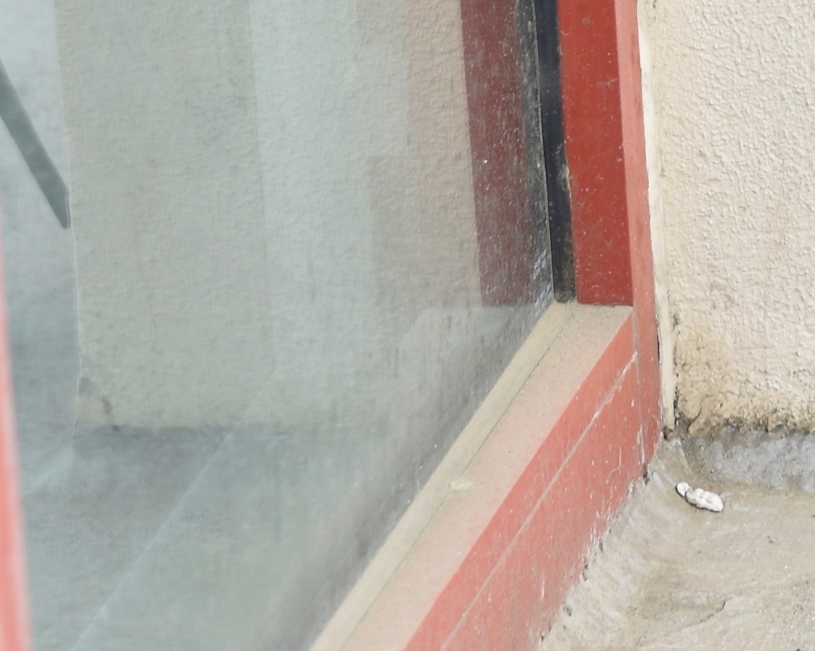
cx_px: 1502
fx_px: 8393
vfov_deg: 4.4
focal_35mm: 348
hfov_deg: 5.5
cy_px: -389
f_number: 2.5
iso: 100
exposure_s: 1/250
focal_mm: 50
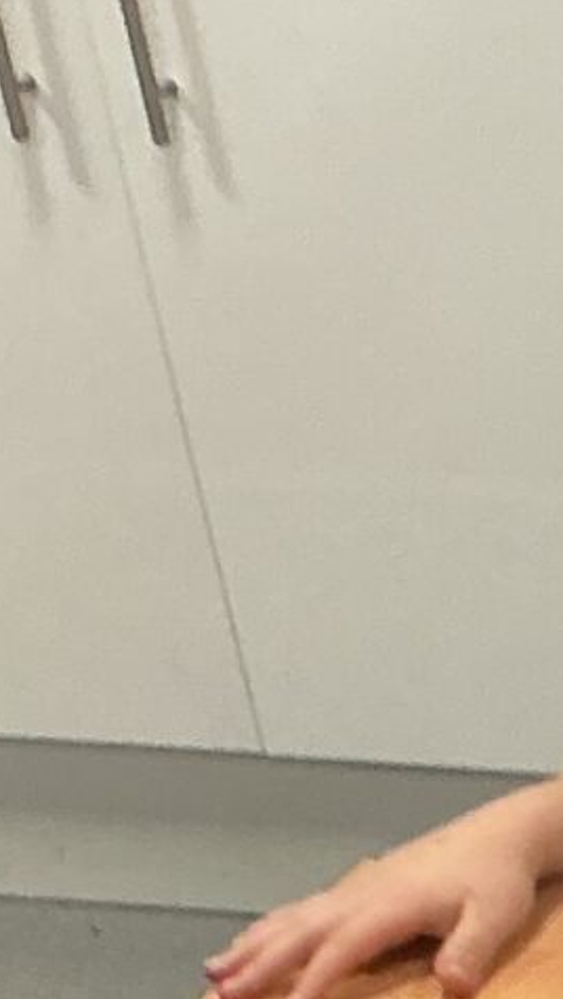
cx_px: 1853
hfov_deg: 6.4
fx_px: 4509
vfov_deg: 11.7
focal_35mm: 170
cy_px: 1771
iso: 64
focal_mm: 3
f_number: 1.8
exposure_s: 1/60
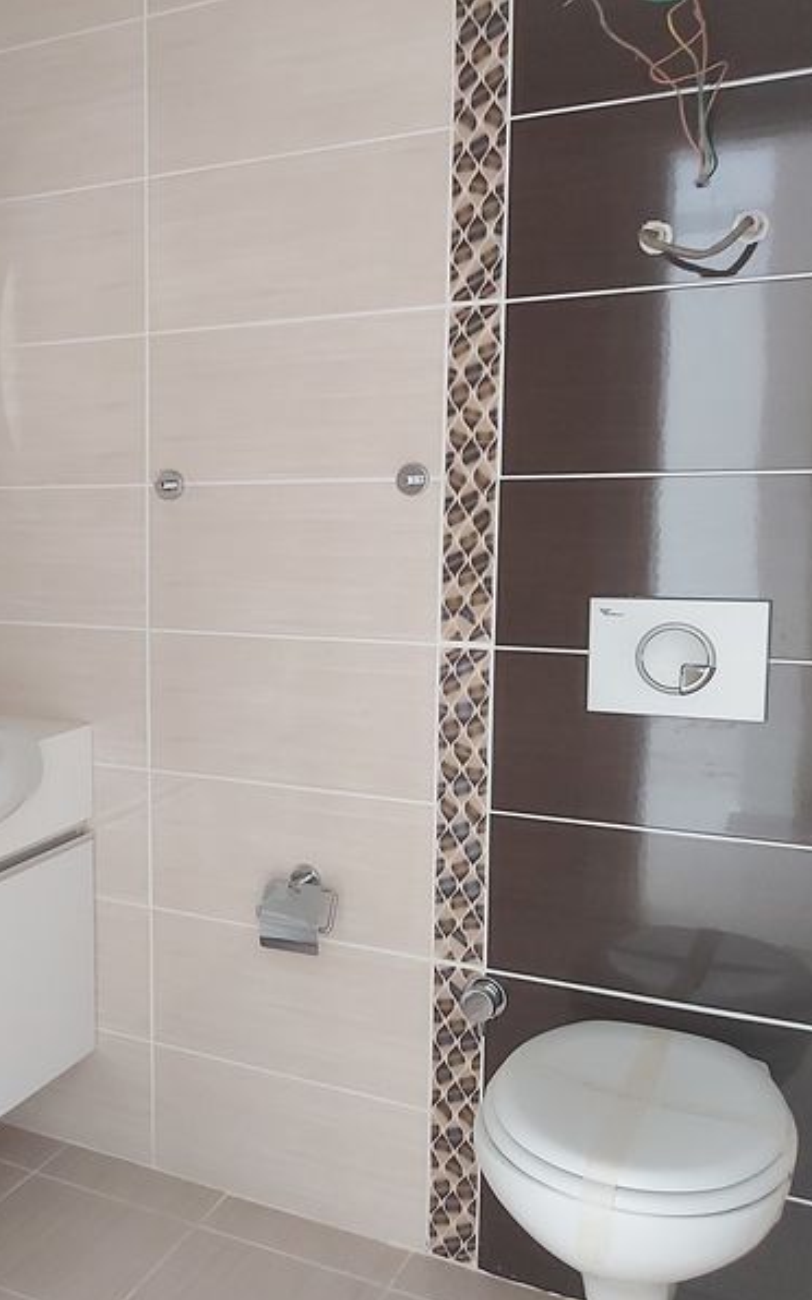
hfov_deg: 32.1
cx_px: 24
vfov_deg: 52.8
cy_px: 652
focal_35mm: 37
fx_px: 1311
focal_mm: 3.92
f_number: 1.7
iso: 250
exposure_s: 1/25
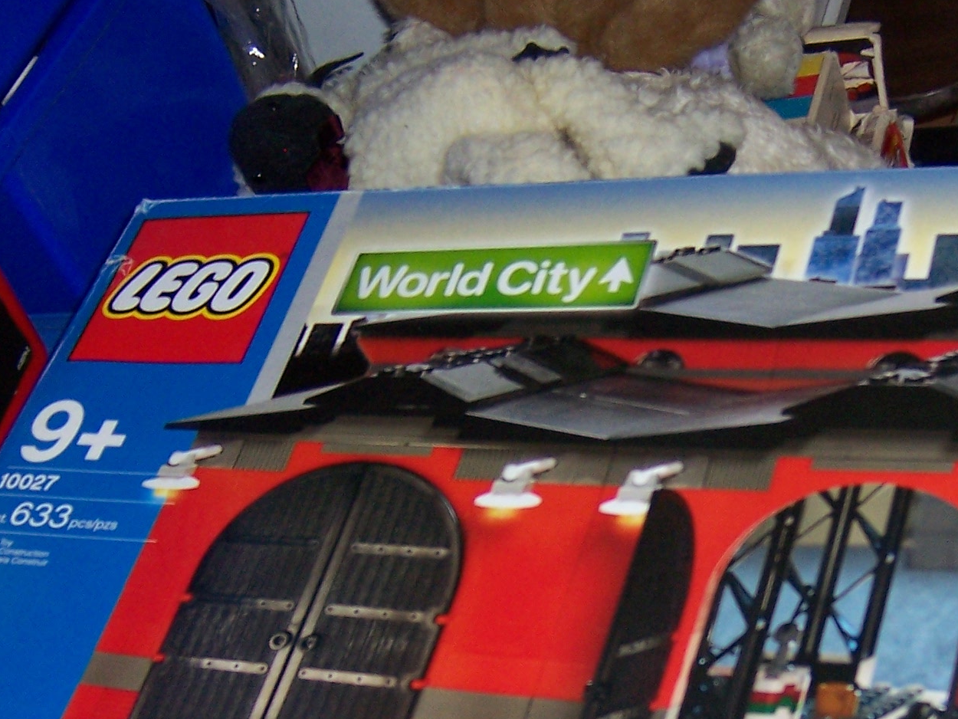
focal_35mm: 68
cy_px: 660
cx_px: 661
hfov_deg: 28.3
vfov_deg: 21.1
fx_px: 1882
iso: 140
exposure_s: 1/60
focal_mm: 5.5
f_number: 2.8
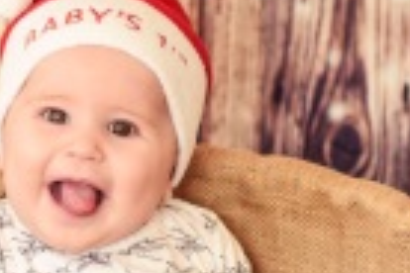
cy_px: 309
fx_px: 4214
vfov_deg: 3.7
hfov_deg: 5.5
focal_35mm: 370
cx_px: -83
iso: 800
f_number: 3.5
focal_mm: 85
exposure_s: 1/200
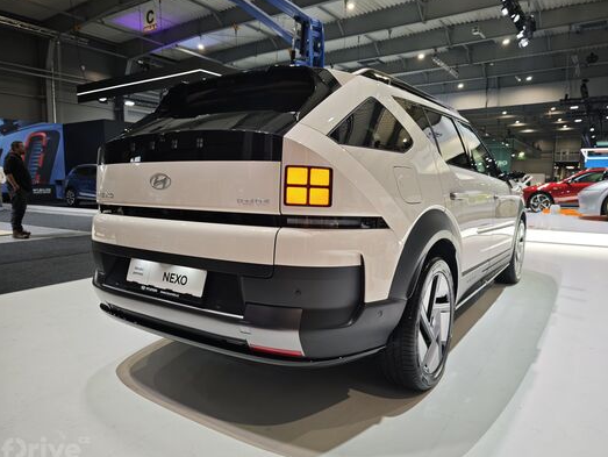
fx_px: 422
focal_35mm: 24
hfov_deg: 71.5
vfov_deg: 56.9
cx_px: 312
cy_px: 231
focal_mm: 8.72
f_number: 1.63
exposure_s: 1/100
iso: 80
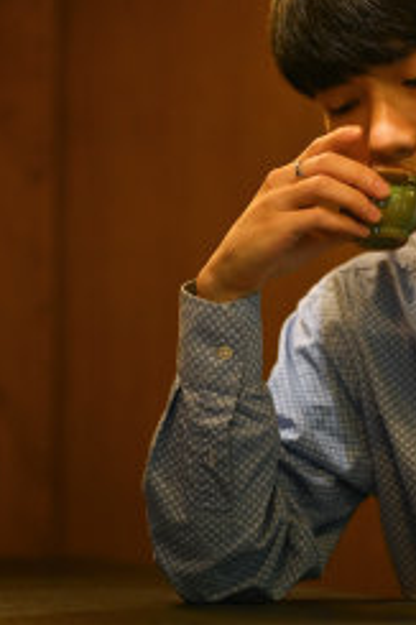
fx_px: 2170
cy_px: 181
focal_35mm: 125
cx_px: 268
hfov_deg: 10.9
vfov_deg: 16.3
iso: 500
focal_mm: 50
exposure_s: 1/200
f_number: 1.8
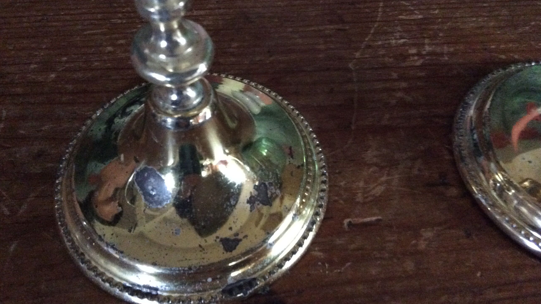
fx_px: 502
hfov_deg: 56.6
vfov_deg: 33.7
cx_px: 270
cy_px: 143
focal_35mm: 35
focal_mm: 3.3
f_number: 2.4
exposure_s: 1/17
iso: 500
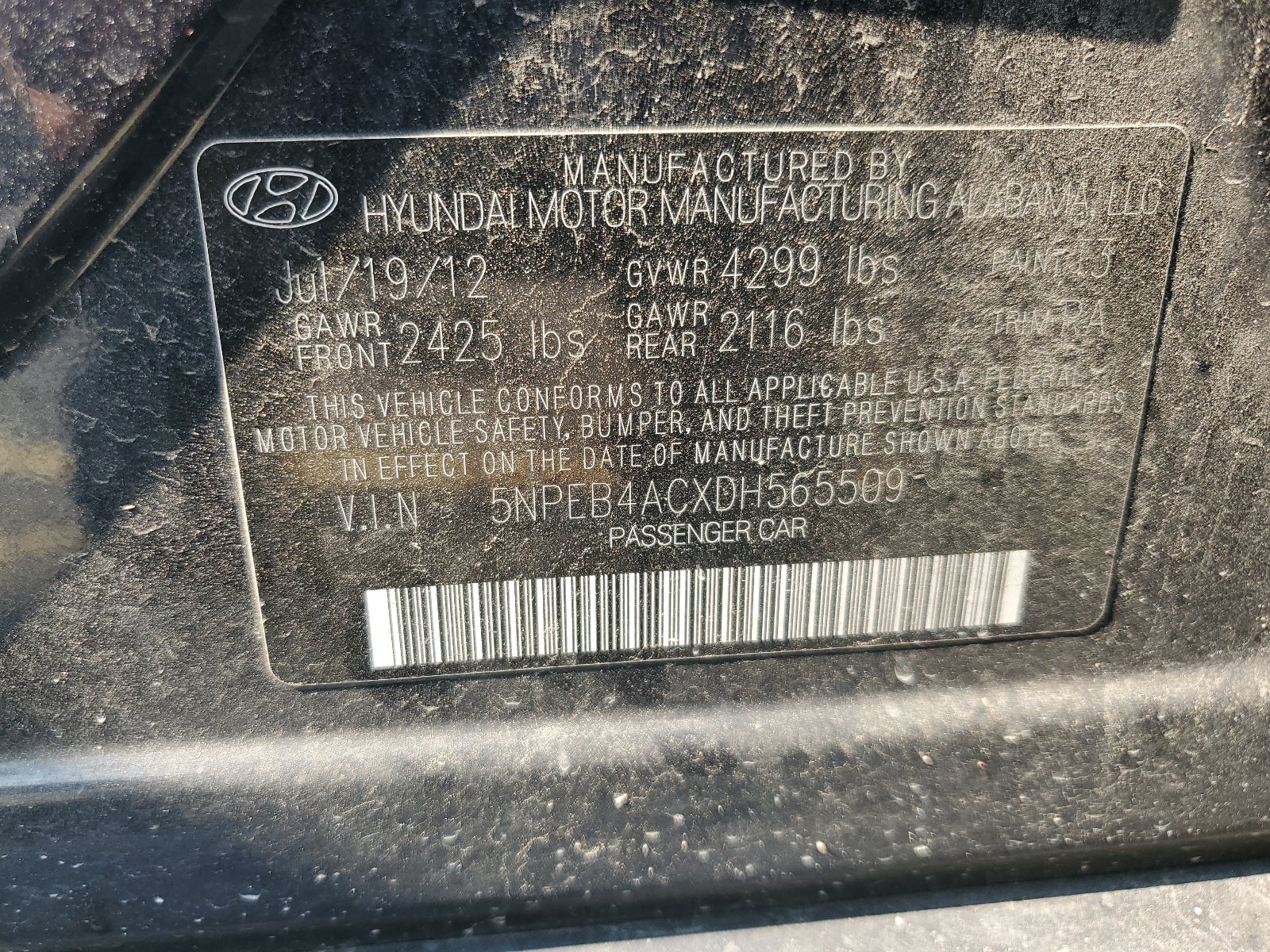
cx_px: 635
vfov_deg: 53.1
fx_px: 954
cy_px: 476
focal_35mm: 26
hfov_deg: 67.3
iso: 50
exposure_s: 1/200
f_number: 1.5
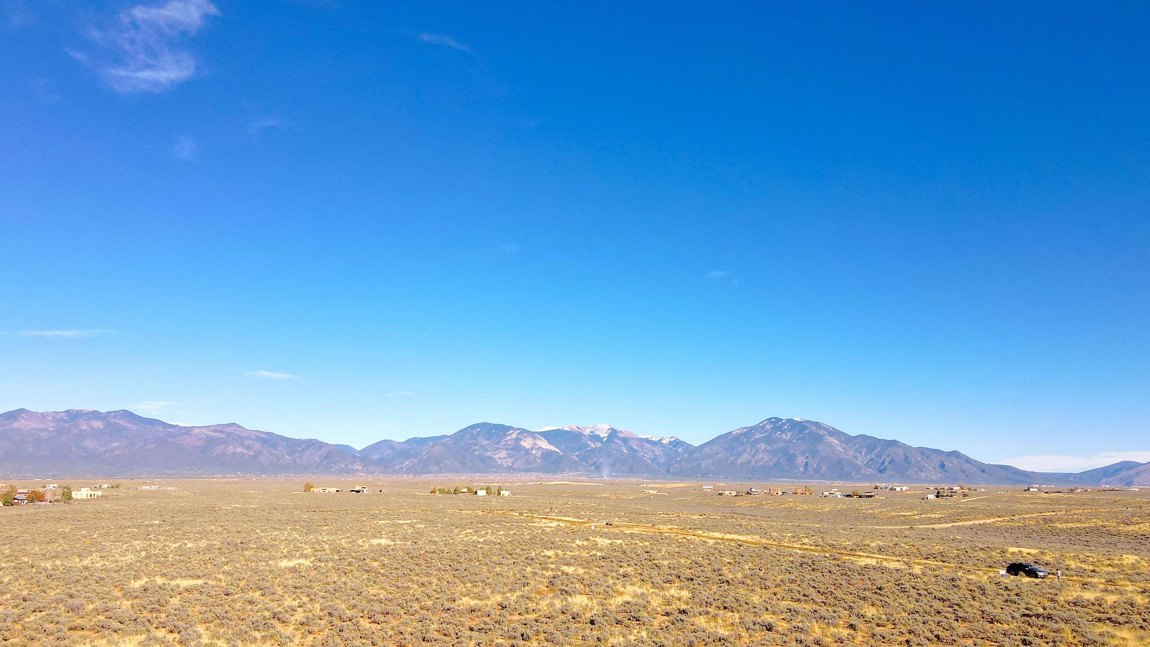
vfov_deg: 42.7
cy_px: 379
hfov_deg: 69.9
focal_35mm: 27
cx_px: 577
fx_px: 823
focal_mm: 4.5
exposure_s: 1/40
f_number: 2.8
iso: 100
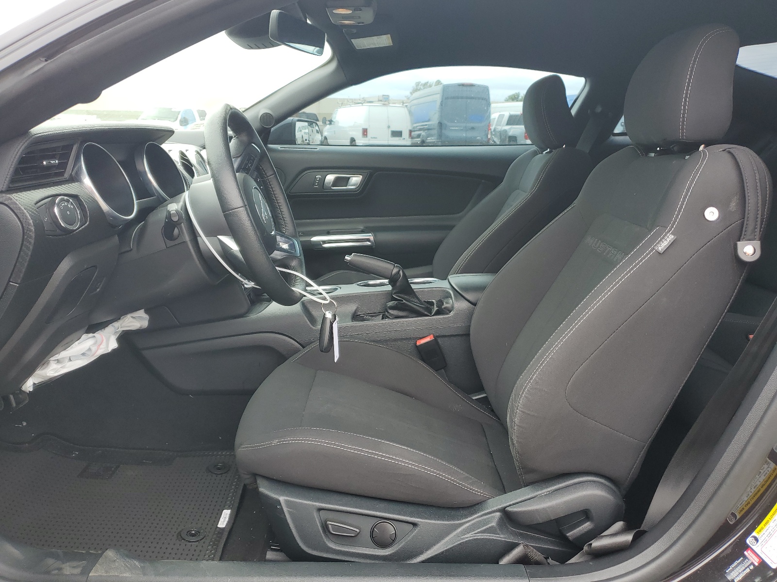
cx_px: 388
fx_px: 584
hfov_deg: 67.3
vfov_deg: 53.1
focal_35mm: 26
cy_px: 291
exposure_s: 1/435
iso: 50
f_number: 1.5
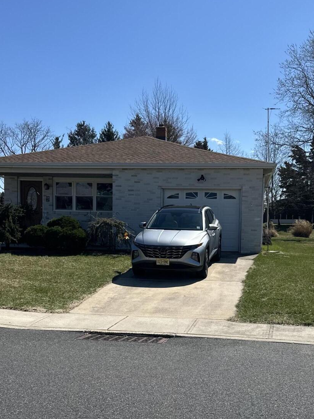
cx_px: 176
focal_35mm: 44
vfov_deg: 42.5
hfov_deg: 32.8
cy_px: 269
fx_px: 532
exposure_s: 1/6211
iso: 80
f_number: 1.78
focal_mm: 6.86
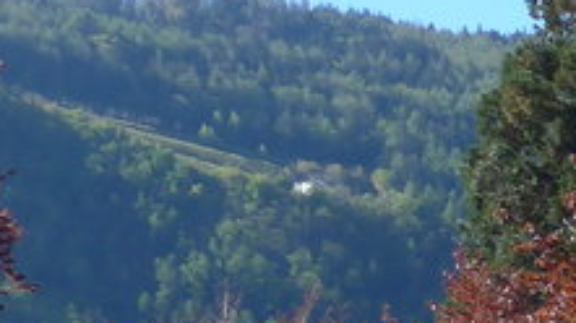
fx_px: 3251
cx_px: 1136
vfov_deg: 5.5
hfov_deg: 9.5
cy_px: 701
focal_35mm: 213
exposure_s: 1/800
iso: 80
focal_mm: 7.5
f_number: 2.8
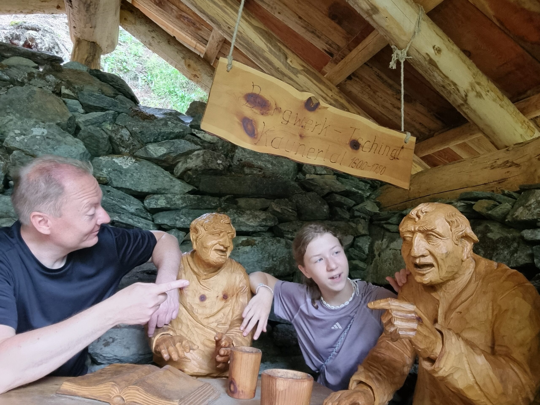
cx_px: 270
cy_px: 202
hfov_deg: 69.4
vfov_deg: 54.9
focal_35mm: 25
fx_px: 390
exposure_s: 1/50
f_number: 2.2
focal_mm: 3.3
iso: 640
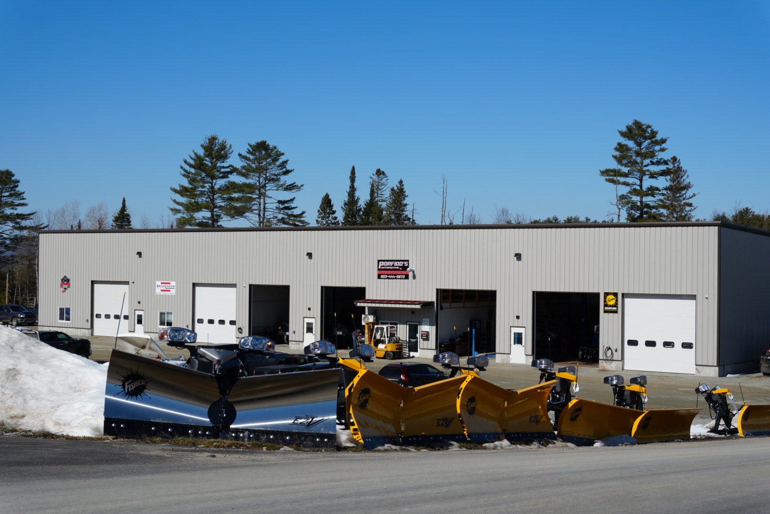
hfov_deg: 35.0
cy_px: 257
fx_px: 1220
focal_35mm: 57
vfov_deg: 23.8
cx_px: 385
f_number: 11
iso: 100
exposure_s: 1/320
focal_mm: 38
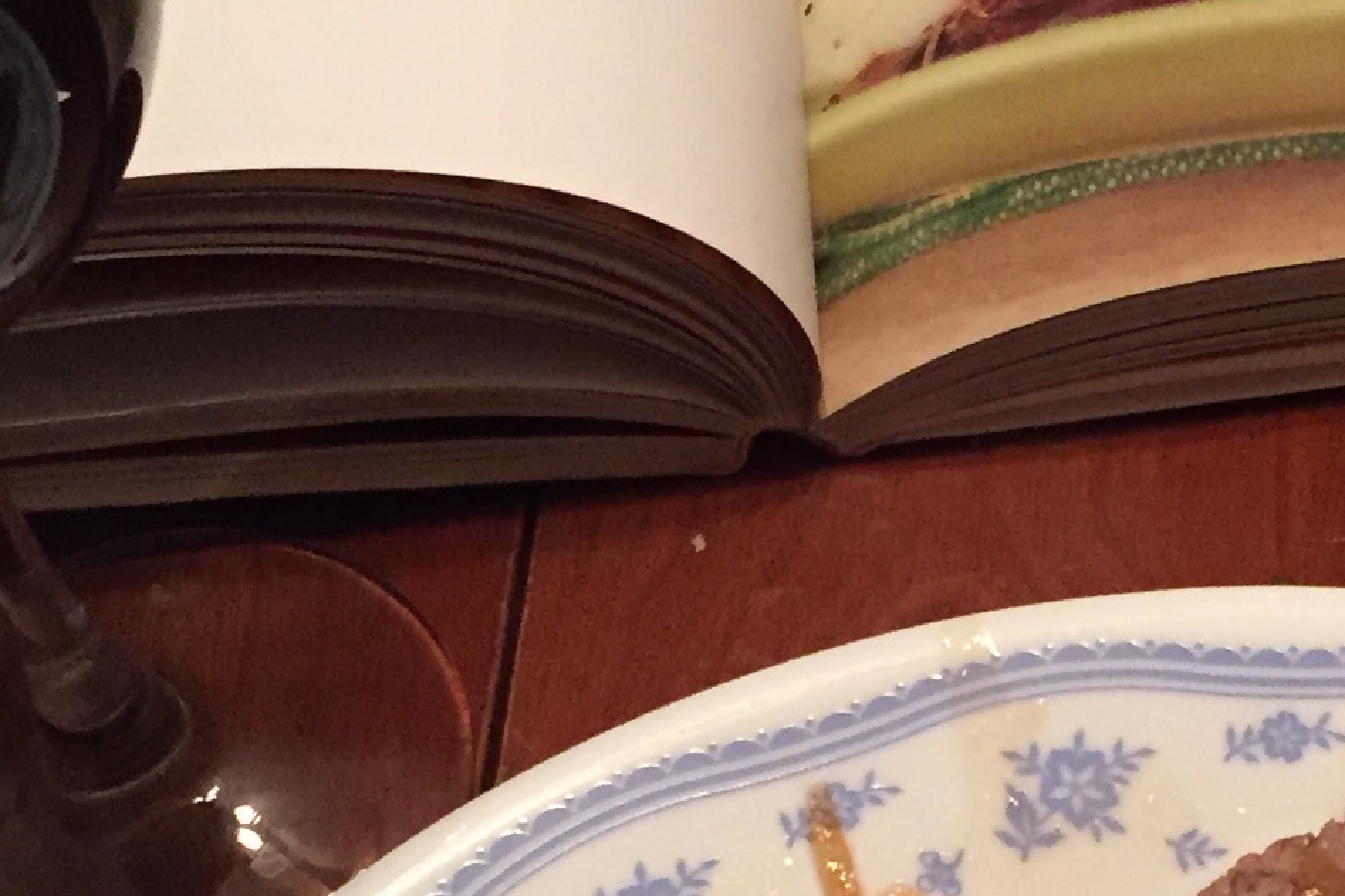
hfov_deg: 19.4
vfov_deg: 13.0
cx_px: 1082
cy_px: 940
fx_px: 3885
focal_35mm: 104
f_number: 2.2
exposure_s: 1/30
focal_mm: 4.15
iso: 250
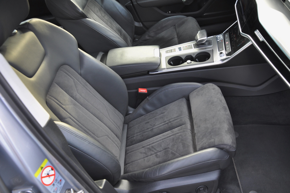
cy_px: 96
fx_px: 265
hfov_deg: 57.3
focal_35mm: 33
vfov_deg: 39.9
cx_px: 145
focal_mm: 22
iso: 320
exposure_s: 1/40
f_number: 6.3
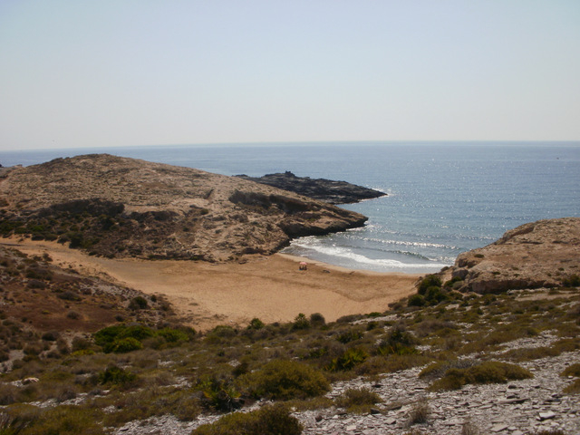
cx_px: 290
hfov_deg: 51.4
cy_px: 218
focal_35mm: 36
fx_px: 603
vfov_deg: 39.7
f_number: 5.6
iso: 100
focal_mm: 6.3
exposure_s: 1/1000
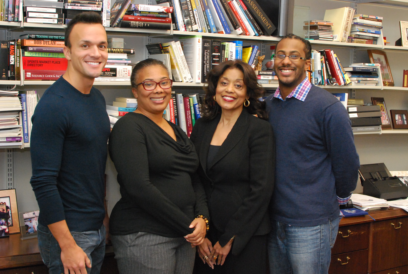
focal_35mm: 52
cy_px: 137
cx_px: 204
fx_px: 596
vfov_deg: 25.9
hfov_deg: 37.8
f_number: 7.1
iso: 1600
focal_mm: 35
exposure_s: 1/60
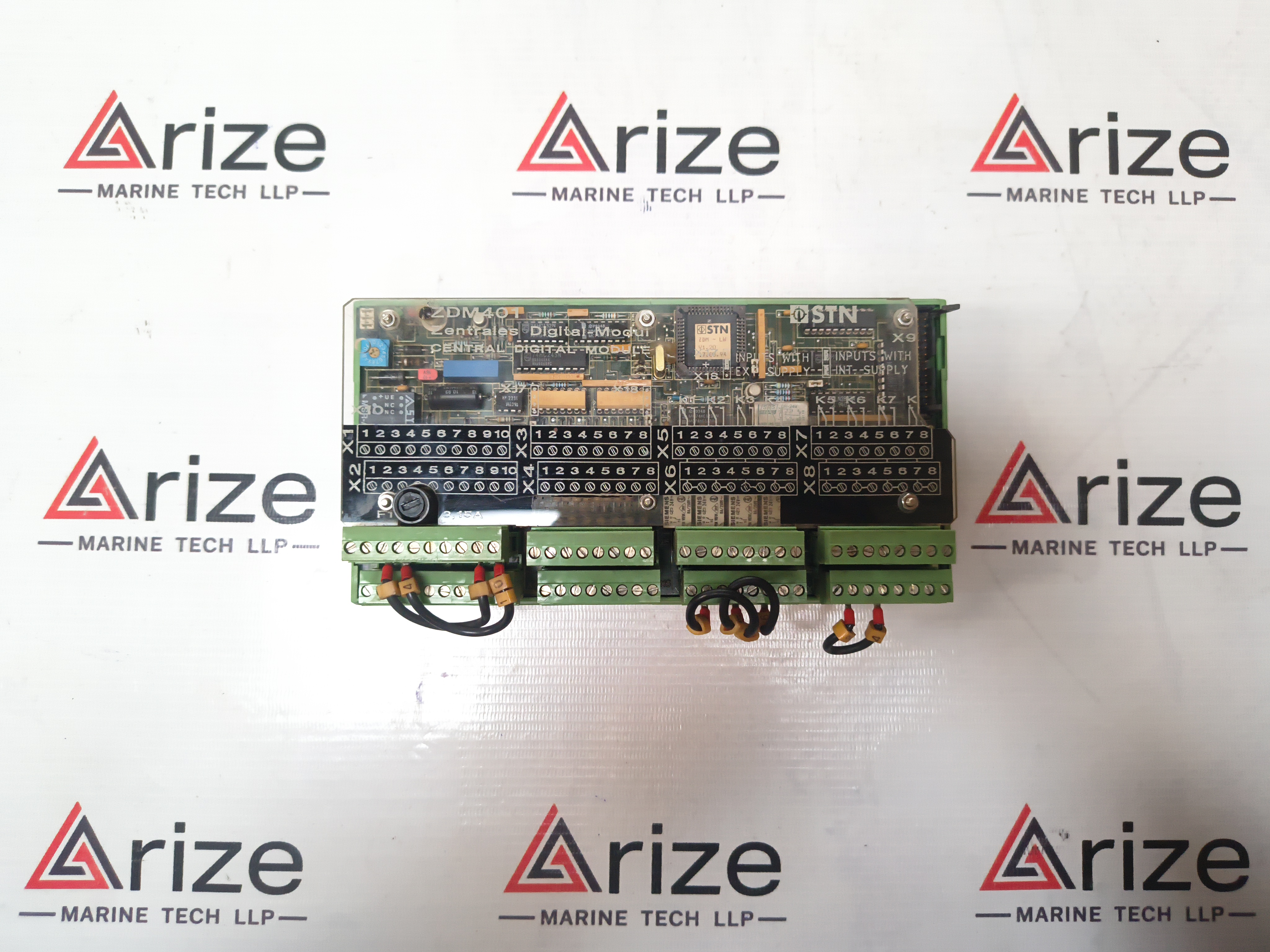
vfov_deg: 58.9
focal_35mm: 23
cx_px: 635
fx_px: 844
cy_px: 476
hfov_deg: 73.9
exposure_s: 1/33.3
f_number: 1.8
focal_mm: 5.56
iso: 1625
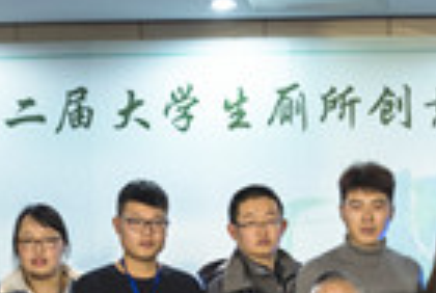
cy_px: 450
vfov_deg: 9.5
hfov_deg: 14.6
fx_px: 1699
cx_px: 336
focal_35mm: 140
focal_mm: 23
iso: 320
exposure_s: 1/40
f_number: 2.8
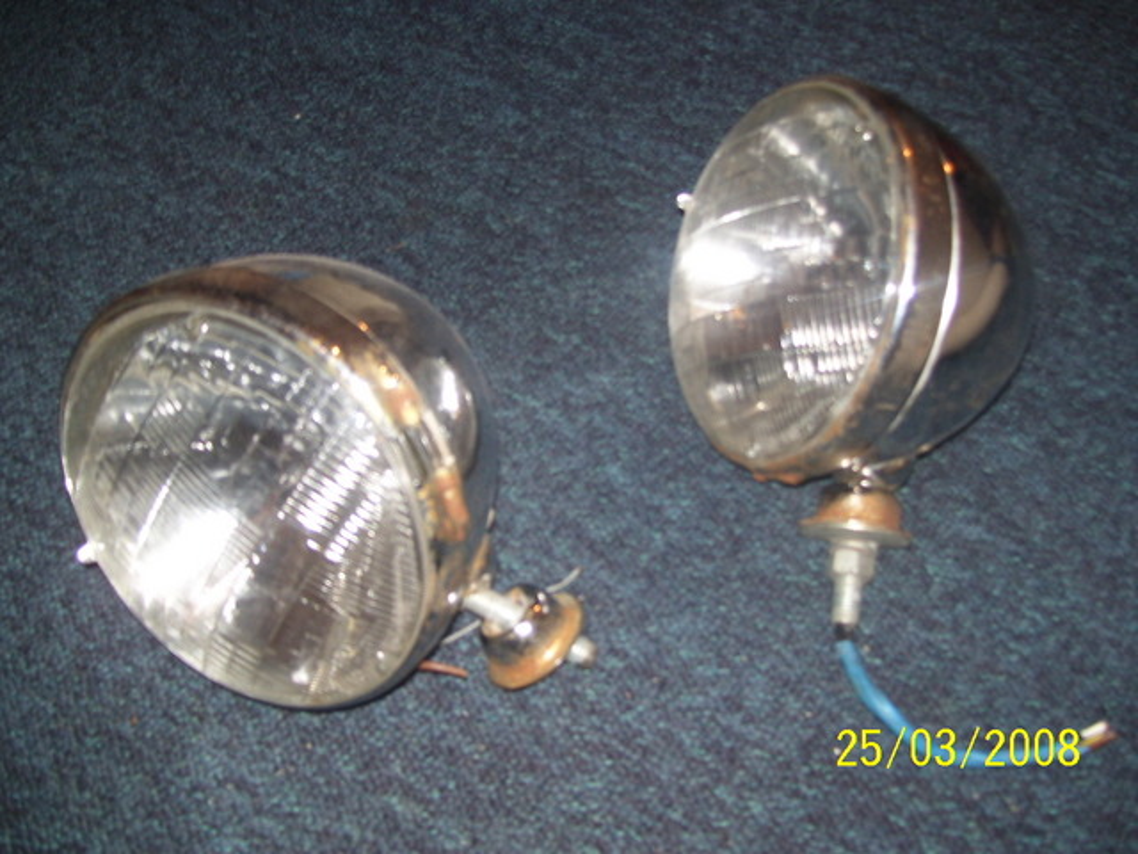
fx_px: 1183
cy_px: 427
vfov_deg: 39.7
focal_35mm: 36
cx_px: 569
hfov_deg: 51.4
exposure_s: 1/60
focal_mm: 6
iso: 80
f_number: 2.7
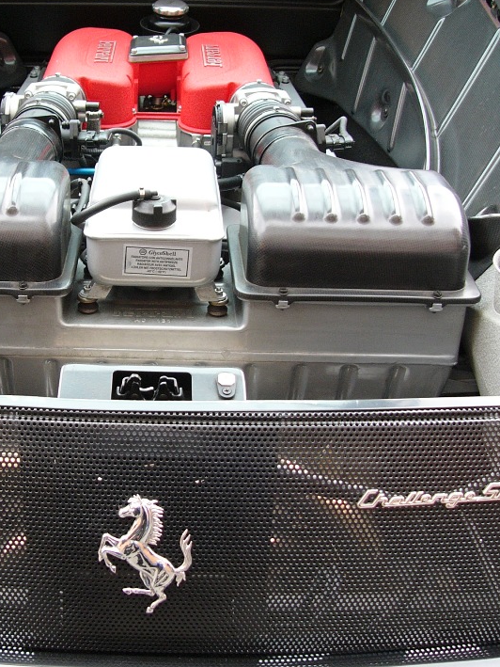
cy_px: 278
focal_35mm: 52
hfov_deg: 27.8
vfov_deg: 36.7
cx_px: 152
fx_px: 1001
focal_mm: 6
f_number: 2.8
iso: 100
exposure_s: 1/60
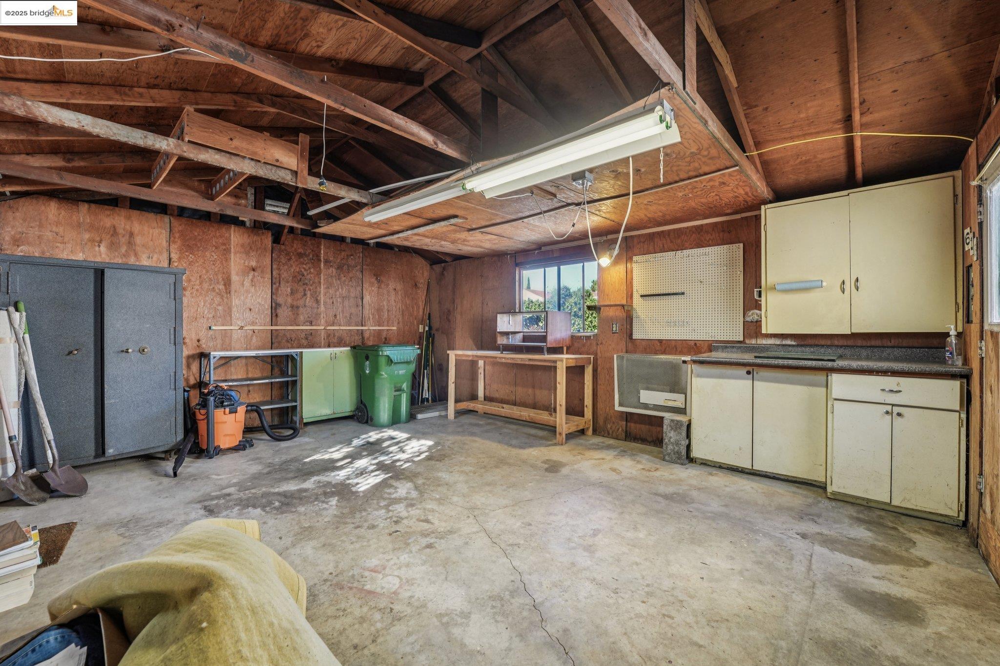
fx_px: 389
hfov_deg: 104.3
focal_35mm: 14
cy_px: 333
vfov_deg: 81.2
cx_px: 500
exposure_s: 1/25
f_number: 8
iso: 800
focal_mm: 14
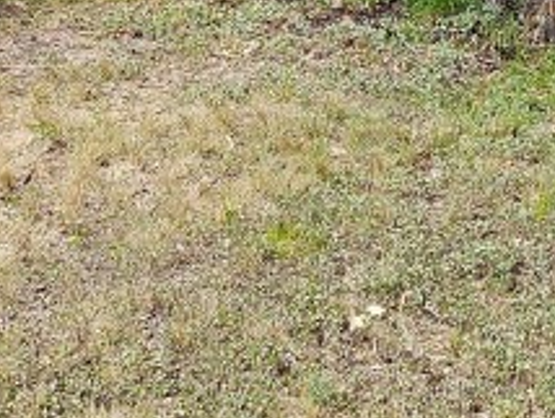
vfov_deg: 12.6
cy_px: -278
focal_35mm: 110
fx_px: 1766
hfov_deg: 16.8
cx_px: 724
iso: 25
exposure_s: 1/184
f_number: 1.8
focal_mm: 5.4
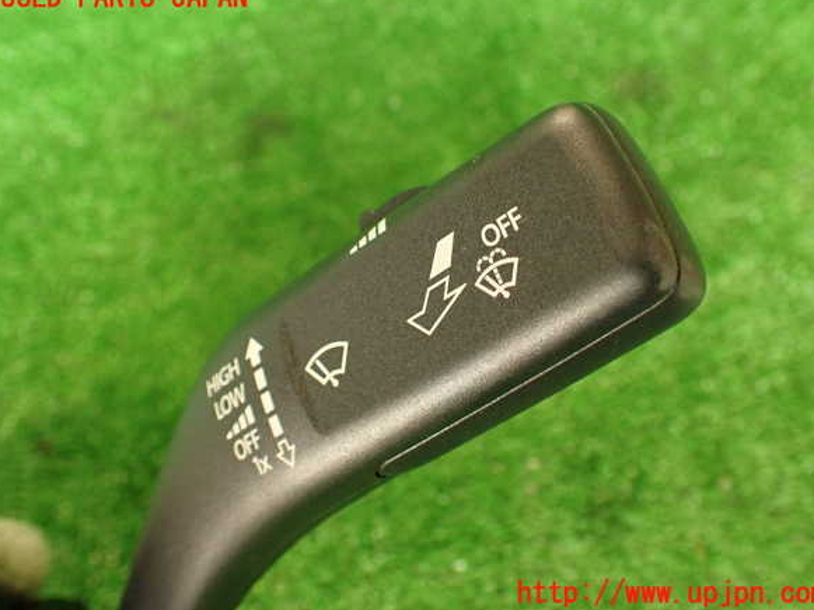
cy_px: 296
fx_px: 729
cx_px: 413
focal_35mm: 31
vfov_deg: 45.4
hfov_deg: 58.4
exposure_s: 1/30
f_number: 2.3
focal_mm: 5.4
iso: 250
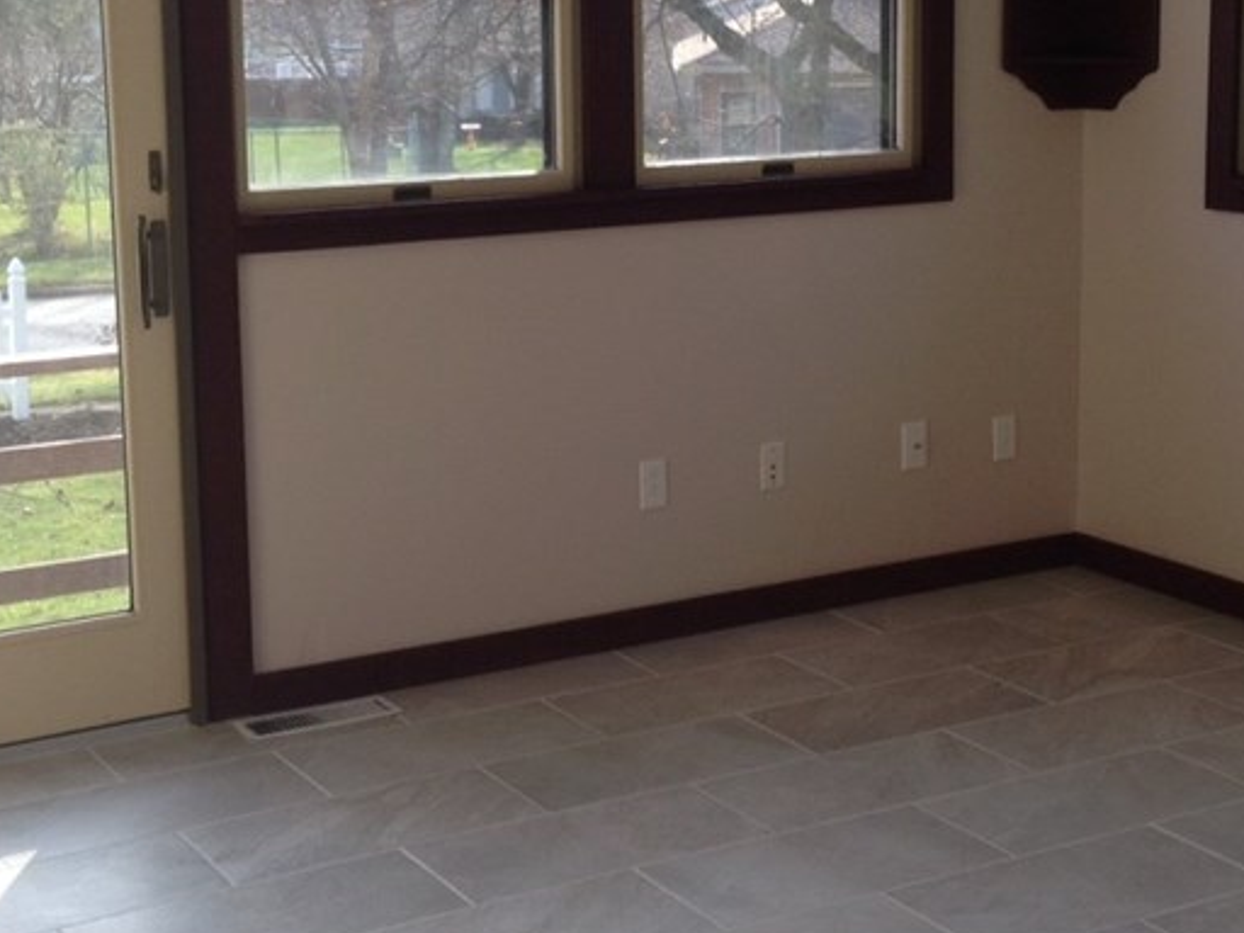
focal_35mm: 66
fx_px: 2372
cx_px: 678
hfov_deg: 29.4
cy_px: 306
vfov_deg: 22.2
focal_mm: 4.12
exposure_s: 1/135
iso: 50
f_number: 2.4
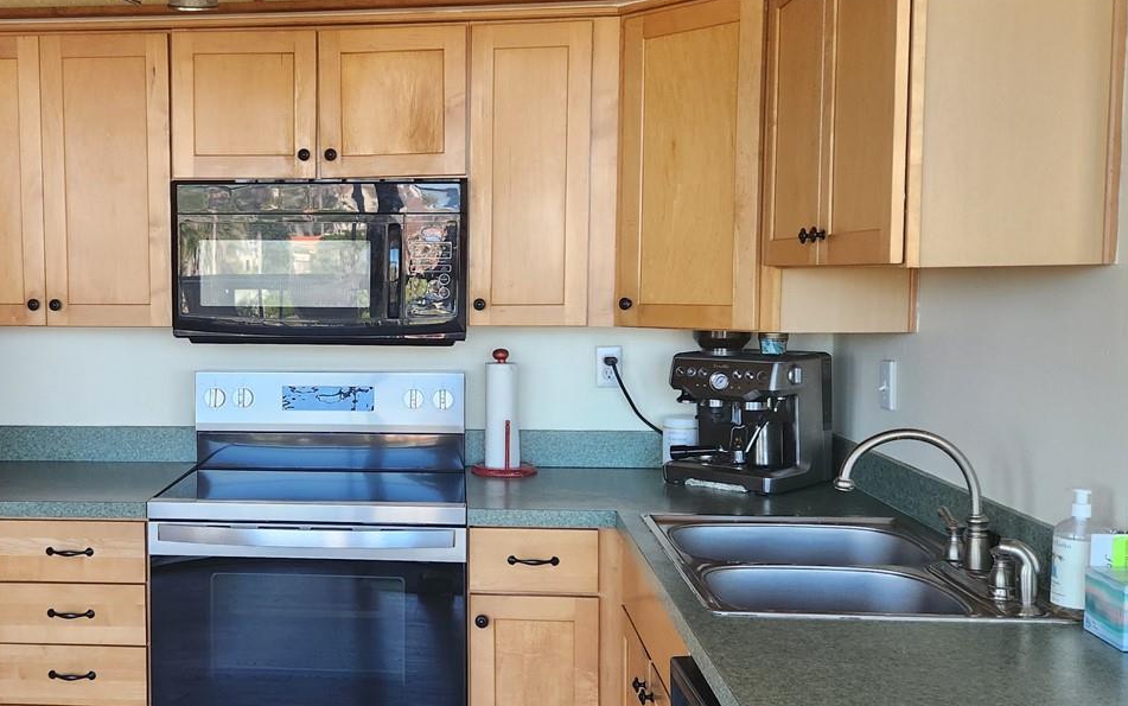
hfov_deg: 47.0
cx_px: 332
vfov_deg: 31.3
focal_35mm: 41
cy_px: 374
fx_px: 1261
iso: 200
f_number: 1.8
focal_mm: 5.4
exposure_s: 1/180
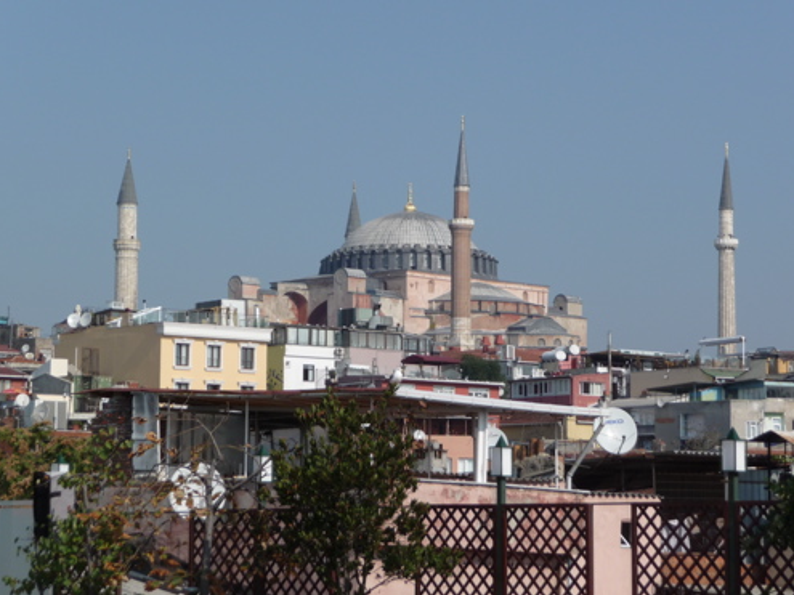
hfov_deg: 17.1
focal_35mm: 115
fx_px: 2637
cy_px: 293
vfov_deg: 12.9
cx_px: 401
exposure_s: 1/1000
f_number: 4.7
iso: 100
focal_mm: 19.1
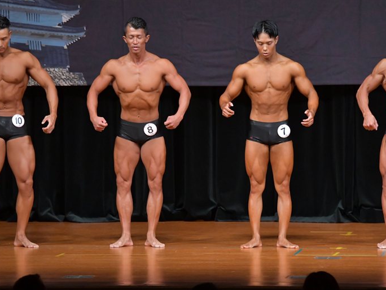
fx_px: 3278
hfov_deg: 6.7
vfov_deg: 5.1
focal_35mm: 294
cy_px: 145
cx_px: 202
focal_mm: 180
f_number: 5.6
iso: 5000
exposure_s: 1/400
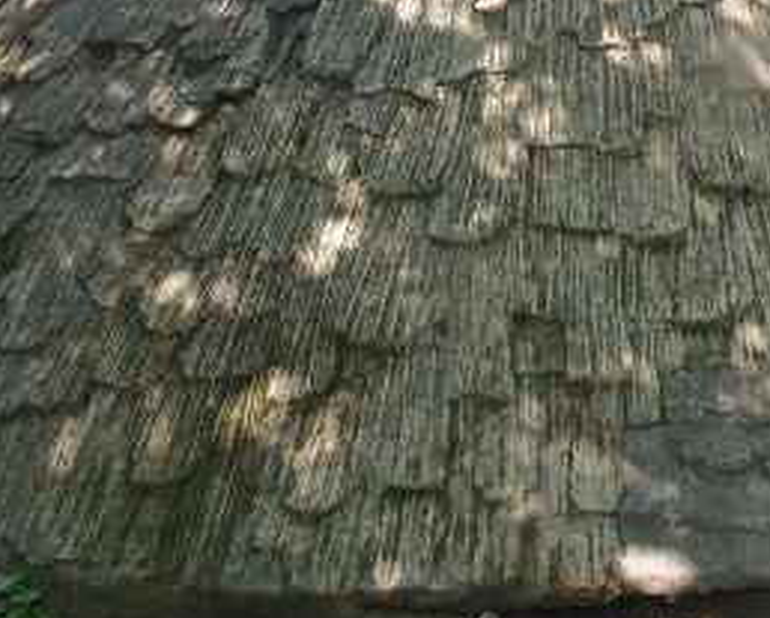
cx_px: 555
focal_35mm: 58
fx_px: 1323
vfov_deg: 25.6
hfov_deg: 32.0
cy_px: 84
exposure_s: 1/80
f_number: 2.9
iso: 64
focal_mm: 4.3
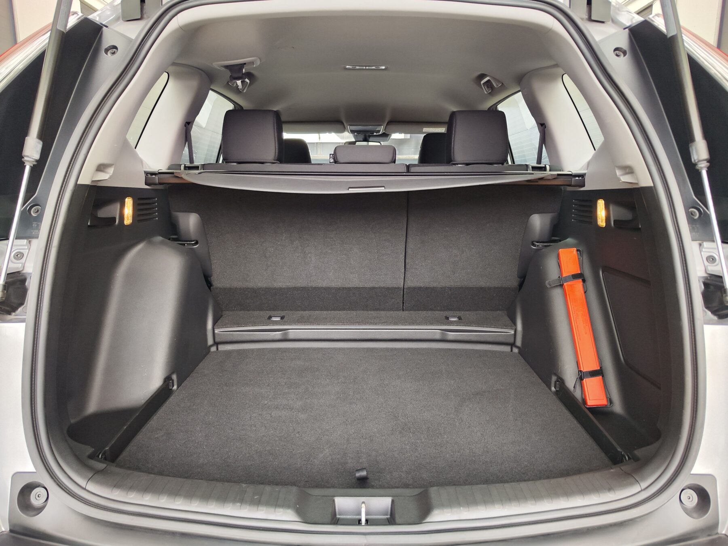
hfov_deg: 73.9
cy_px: 273
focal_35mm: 23
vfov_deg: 58.9
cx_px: 364
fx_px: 484
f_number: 1.69
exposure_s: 1/63.3
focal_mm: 7.01
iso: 339
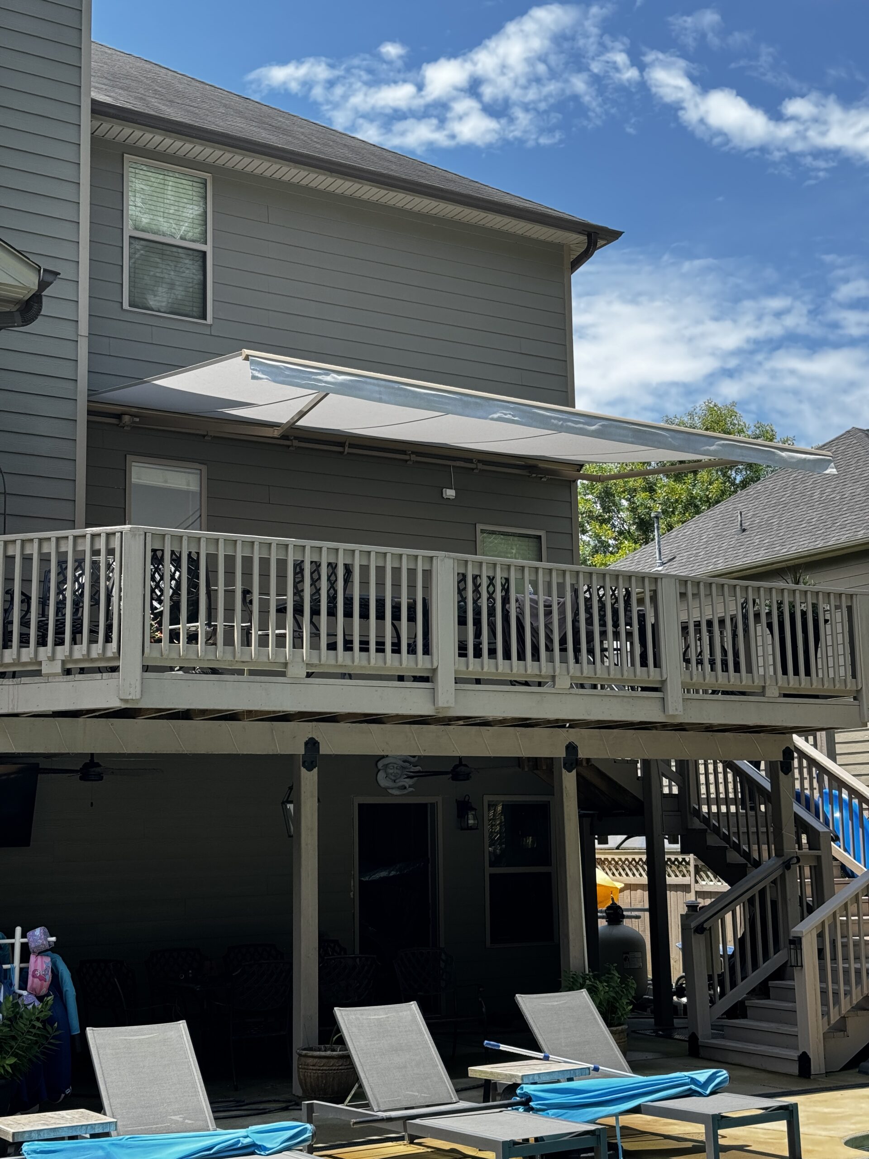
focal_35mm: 48
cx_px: 434
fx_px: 1607
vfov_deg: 39.7
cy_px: 580
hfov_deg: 30.3
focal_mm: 6.76
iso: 64
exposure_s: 1/1490
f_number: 1.78
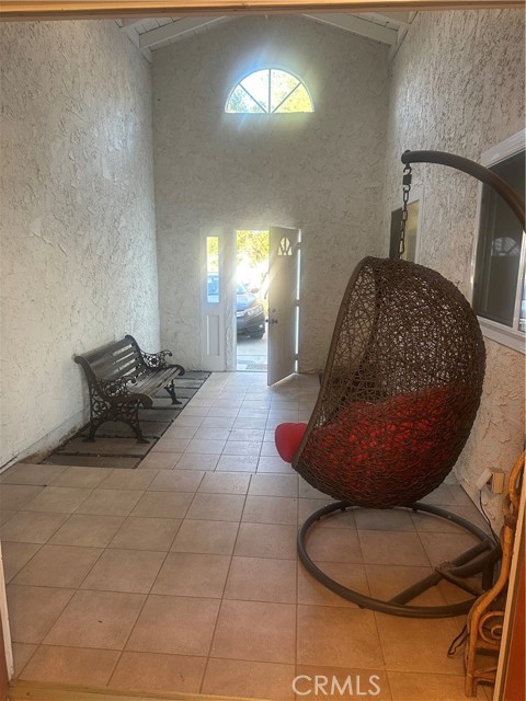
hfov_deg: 56.8
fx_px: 486
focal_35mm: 24
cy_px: 350
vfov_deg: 71.6
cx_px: 263
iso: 250
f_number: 1.78
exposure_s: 1/60
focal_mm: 6.86
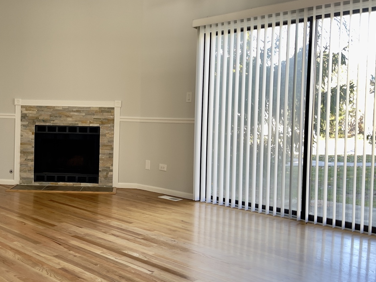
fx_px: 434
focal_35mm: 40
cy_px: 135
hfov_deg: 45.6
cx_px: 106
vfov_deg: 36.0
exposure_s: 1/120
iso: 125
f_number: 1.6
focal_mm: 5.1
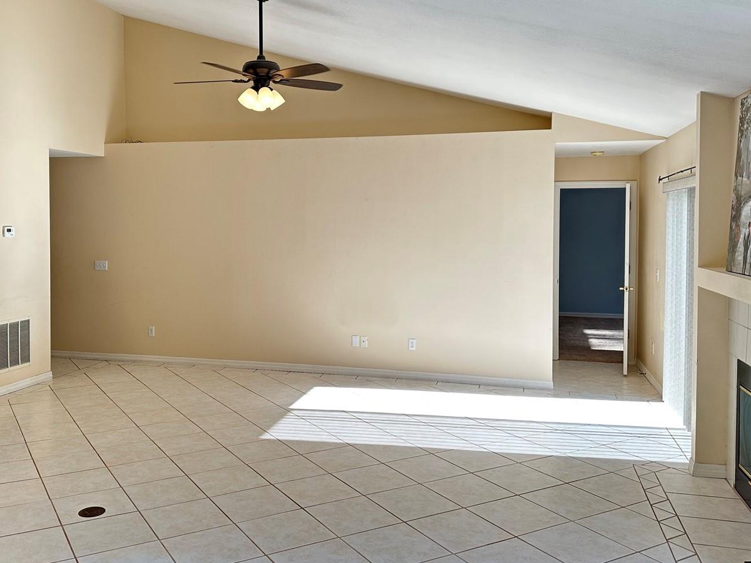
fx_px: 694
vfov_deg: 44.0
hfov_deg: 56.5
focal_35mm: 32
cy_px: 236
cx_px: 311
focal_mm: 6.86
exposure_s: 1/190
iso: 80
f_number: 1.78
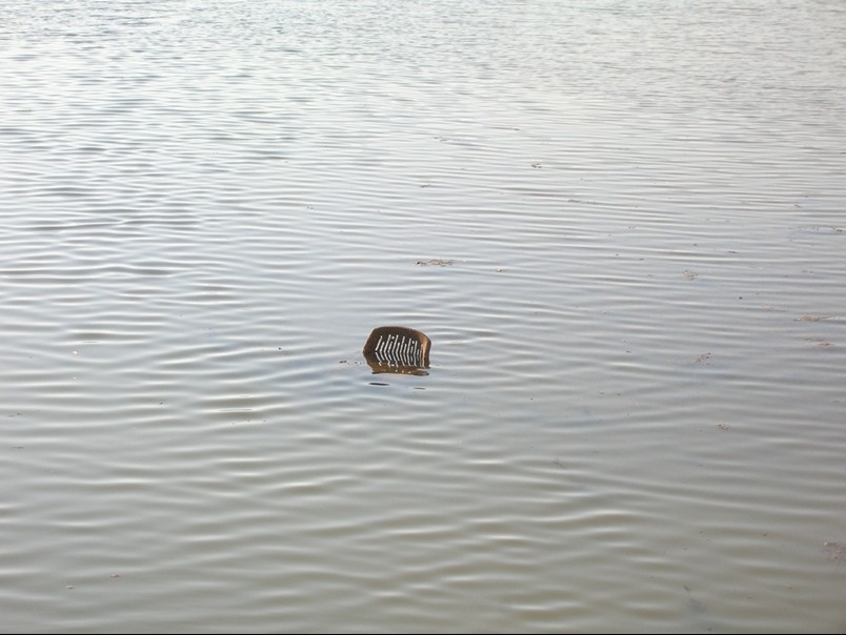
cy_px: 318
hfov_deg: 19.2
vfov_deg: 14.5
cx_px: 423
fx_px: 2494
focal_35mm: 102
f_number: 8.2
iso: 71
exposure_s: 1/102
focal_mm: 17.1
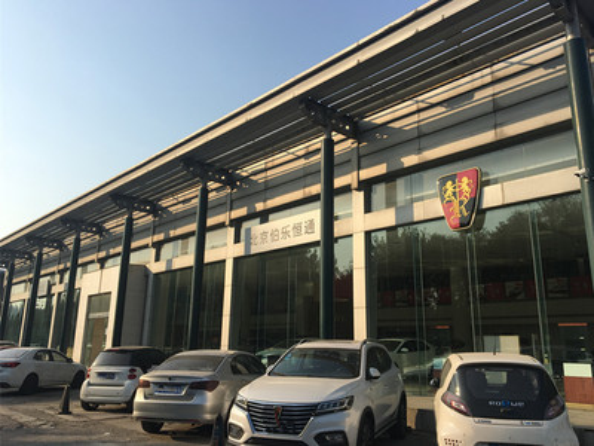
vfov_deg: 48.2
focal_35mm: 29
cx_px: 297
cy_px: 223
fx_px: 498
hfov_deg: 61.7
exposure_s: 1/1603
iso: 25
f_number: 2.2
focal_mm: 4.15
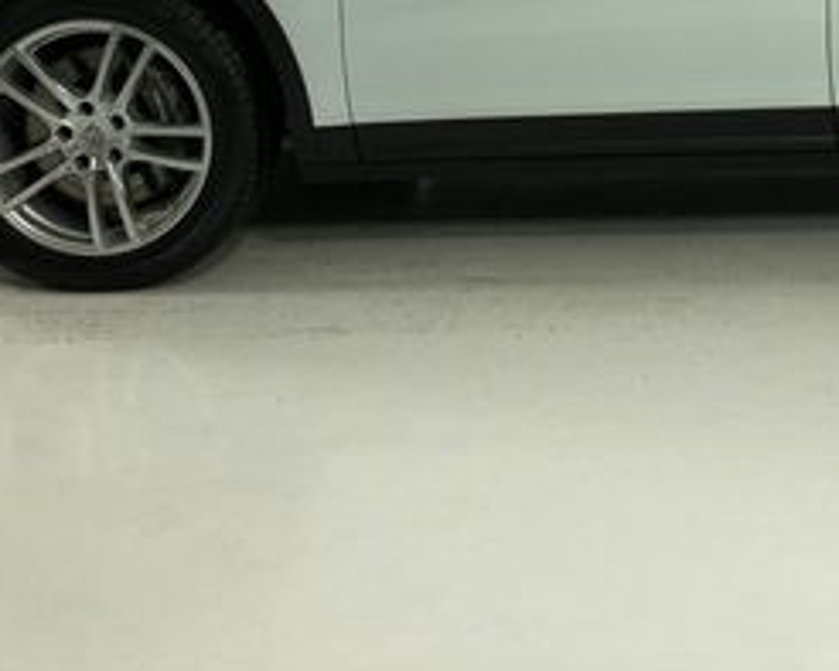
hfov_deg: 25.8
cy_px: -143
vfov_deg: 20.2
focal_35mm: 71
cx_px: 767
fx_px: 1764
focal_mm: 3.99
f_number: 1.8
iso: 20
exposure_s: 1/378
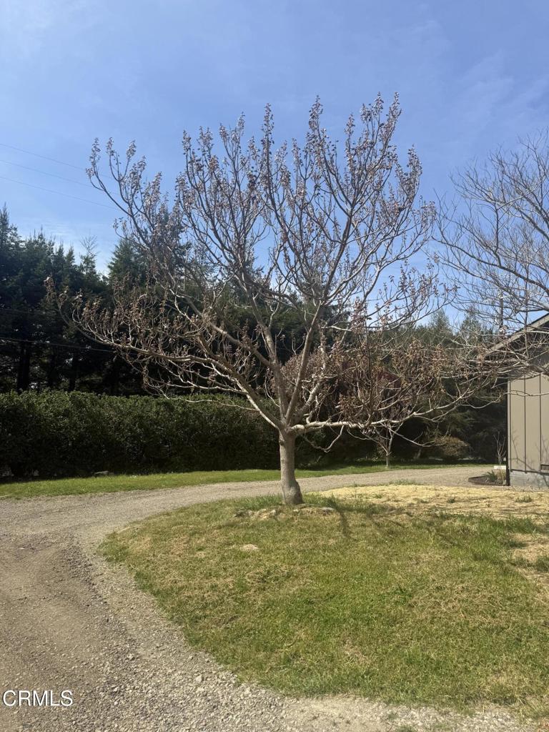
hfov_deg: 56.8
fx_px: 508
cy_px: 366
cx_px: 274
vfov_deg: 71.6
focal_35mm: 24
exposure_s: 1/3279
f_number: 1.78
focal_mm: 6.76
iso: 80
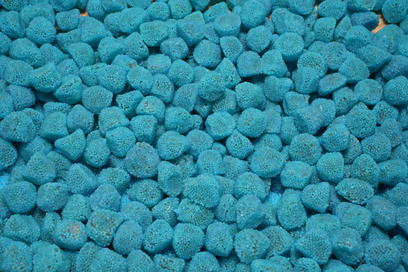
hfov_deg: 45.6
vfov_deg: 31.3
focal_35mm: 43
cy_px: 136
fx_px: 485
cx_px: 204
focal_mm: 42.8
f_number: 13
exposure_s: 1/125
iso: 250
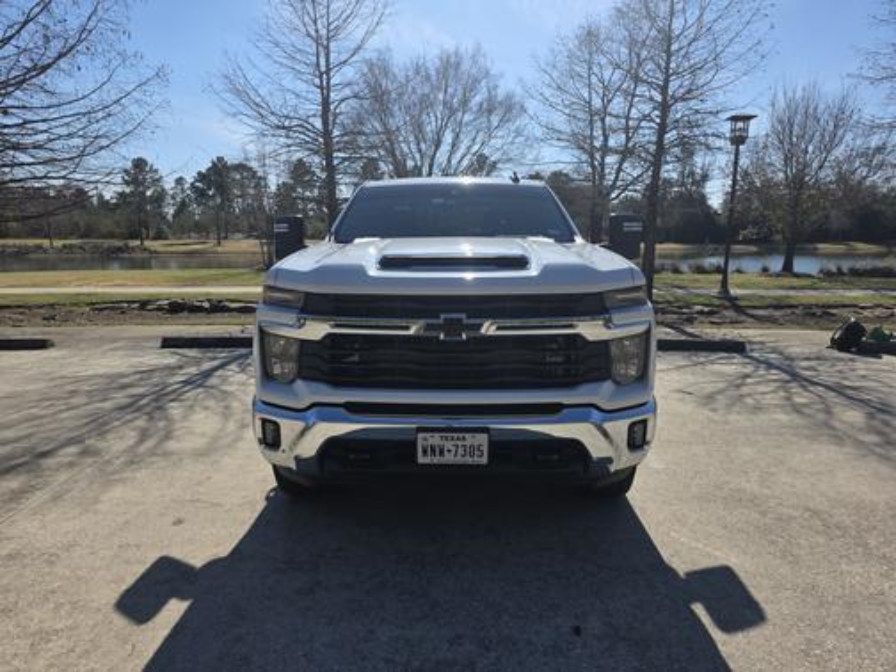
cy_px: 336
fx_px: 595
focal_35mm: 23
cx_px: 448
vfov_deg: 58.9
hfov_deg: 73.9
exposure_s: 1/7626
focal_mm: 6.3
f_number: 1.7
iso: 80
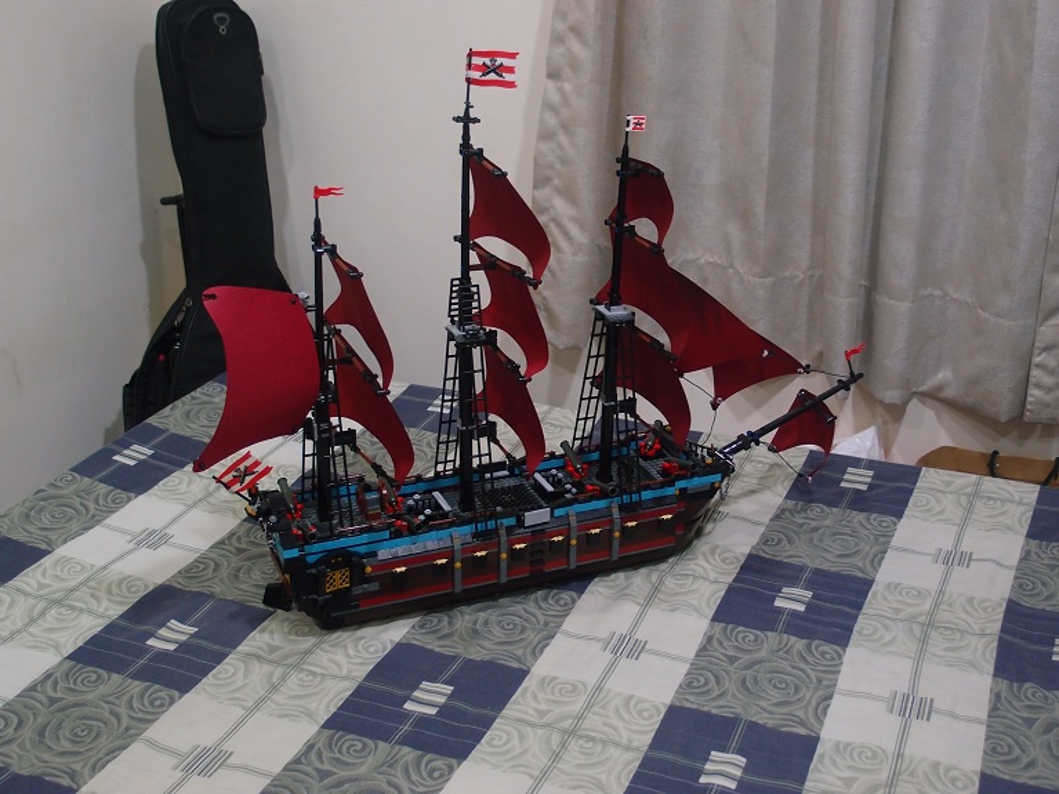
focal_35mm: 41
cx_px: 530
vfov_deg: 35.1
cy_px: 397
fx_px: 1254
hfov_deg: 45.8
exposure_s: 1/15
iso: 200
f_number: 2
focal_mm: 8.99
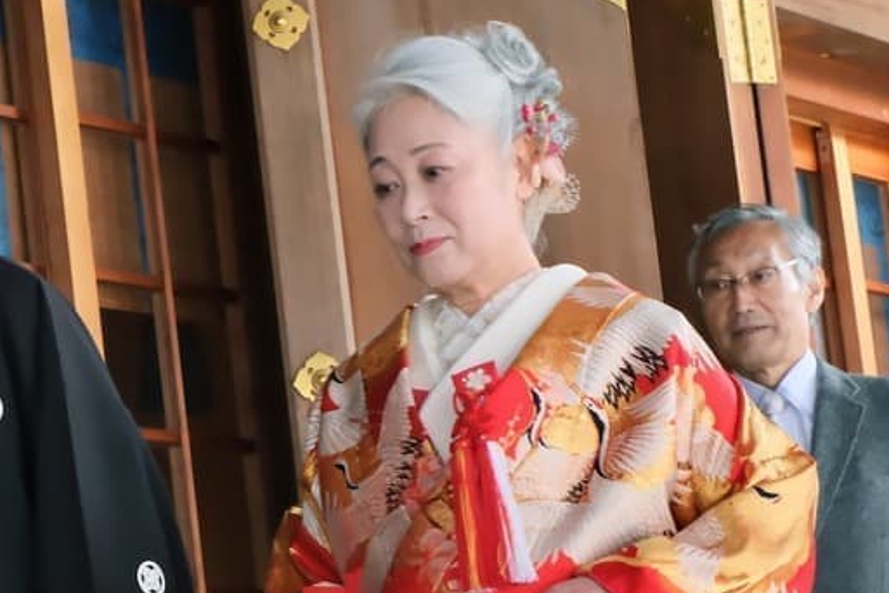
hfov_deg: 10.8
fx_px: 4716
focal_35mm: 191
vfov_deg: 7.2
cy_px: 409
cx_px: 497
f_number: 5.6
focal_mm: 45.1
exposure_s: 1/200
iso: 3200
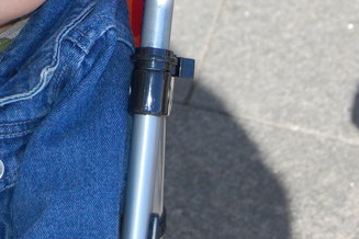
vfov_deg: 6.9
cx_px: 51
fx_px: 1964
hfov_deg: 10.4
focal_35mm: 197
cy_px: -131
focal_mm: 42
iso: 400
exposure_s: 1/500
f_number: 5.6
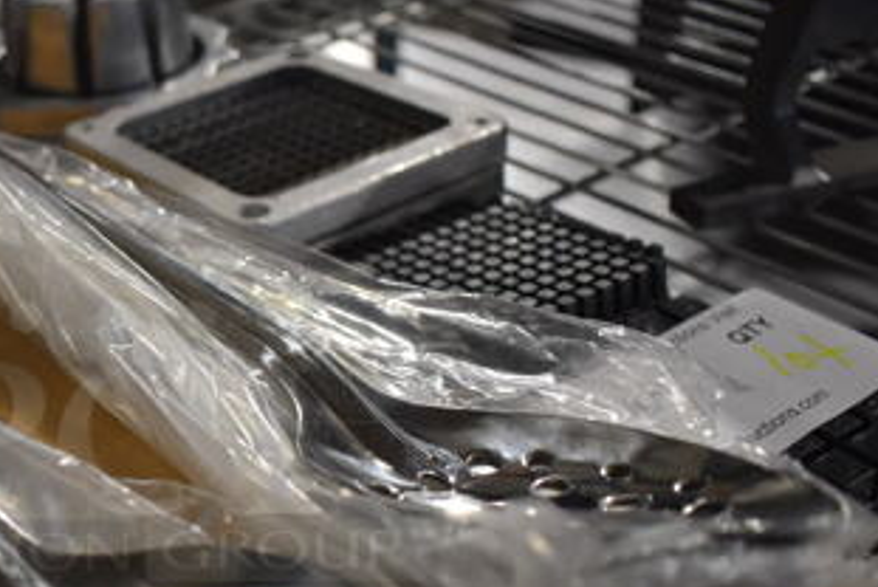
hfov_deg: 35.6
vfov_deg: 25.3
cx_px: 113
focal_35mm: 53
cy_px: 432
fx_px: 1294
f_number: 3.5
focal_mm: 18
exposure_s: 1/125
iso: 1600
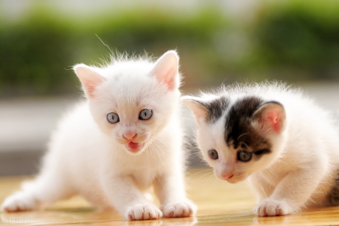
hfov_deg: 15.2
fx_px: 1270
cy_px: 113
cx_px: 170
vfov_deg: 10.1
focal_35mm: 135
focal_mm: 90
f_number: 3
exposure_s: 1/1000
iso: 200
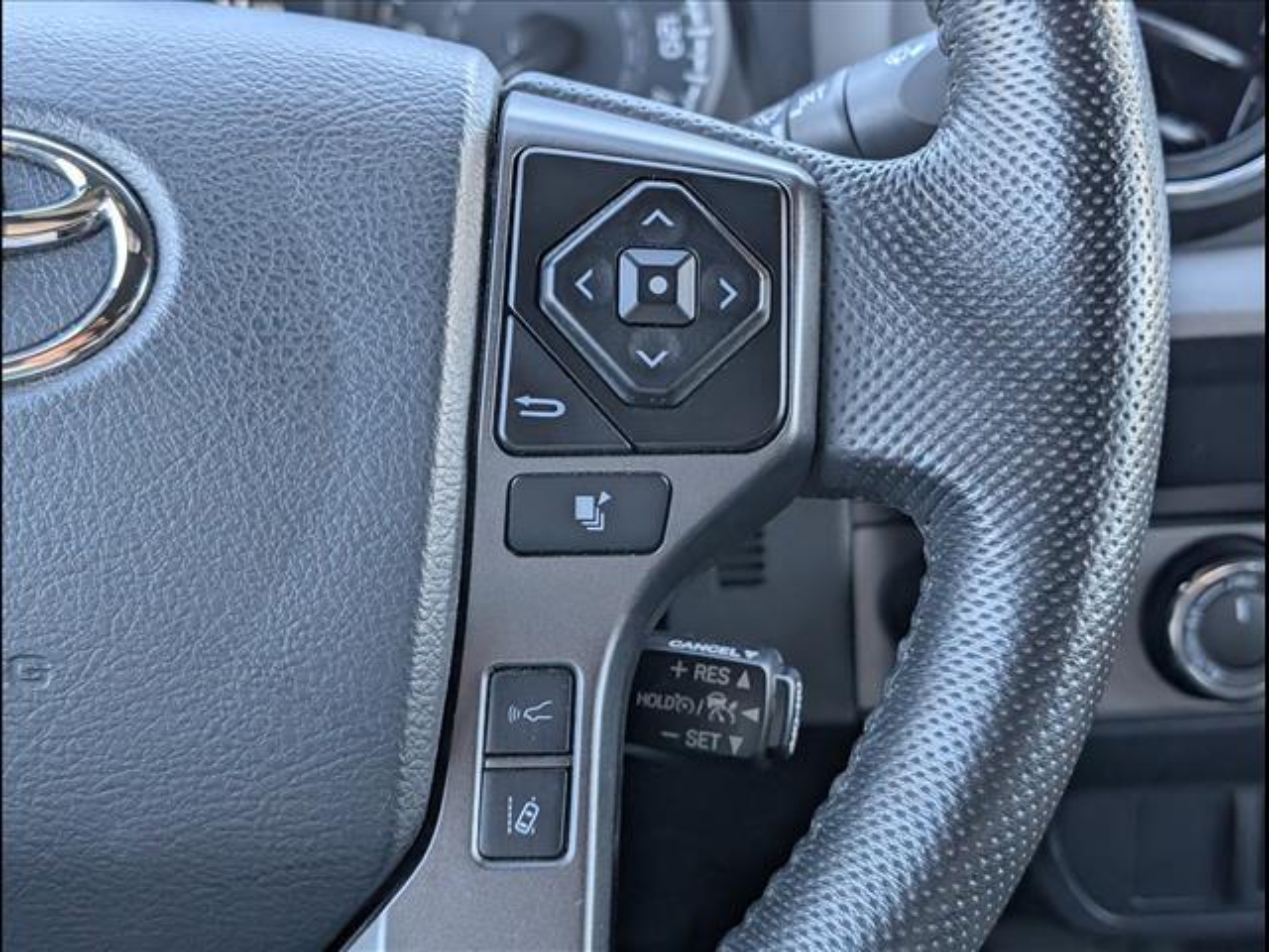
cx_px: 634
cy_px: 476
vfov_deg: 29.7
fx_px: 1796
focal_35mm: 49
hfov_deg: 38.9
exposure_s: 1/455
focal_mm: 6.9
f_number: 1.68
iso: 457
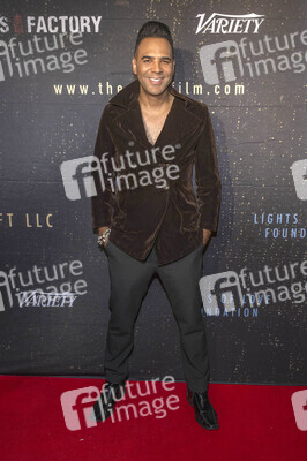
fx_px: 372
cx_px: 154
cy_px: 230
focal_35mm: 29
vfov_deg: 63.7
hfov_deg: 44.9
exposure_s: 1/200
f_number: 5.6
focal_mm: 29
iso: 800
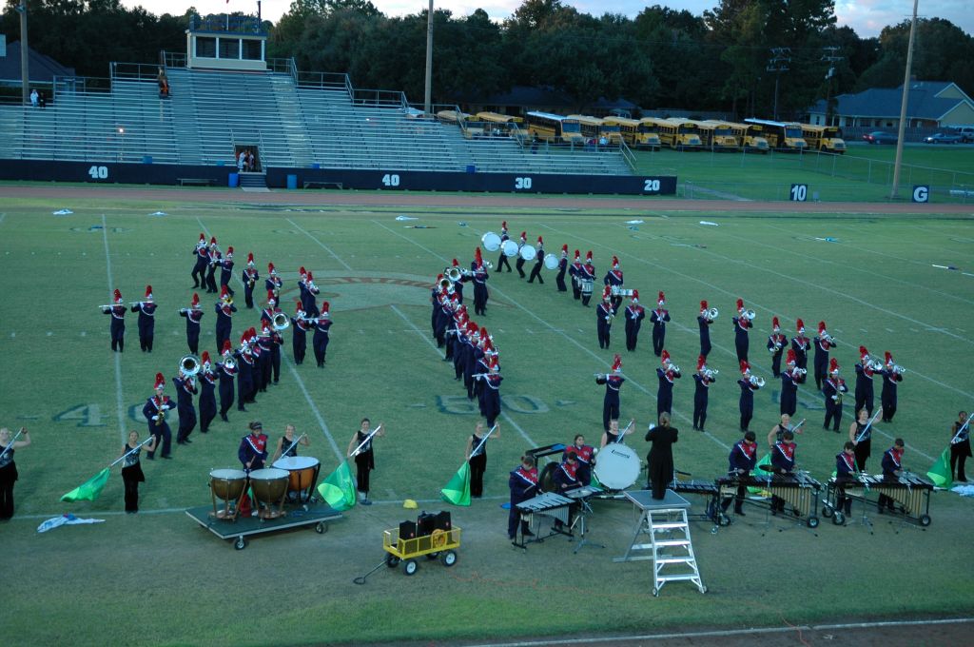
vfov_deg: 25.7
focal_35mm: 52
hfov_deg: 37.9
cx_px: 487
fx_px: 1419
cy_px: 324
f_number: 2.8
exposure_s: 1/60
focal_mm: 35
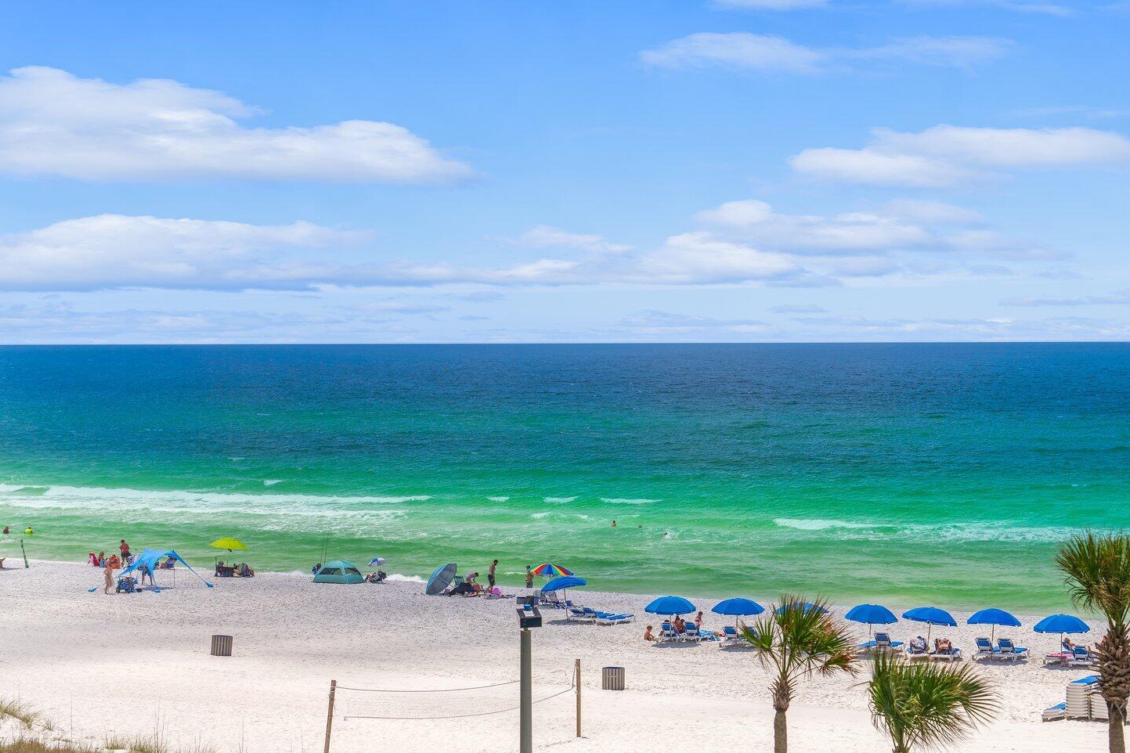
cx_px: 690
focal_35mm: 88
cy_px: 527
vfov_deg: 15.5
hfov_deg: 23.1
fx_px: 2762
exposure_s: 1/640
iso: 500
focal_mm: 62
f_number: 4
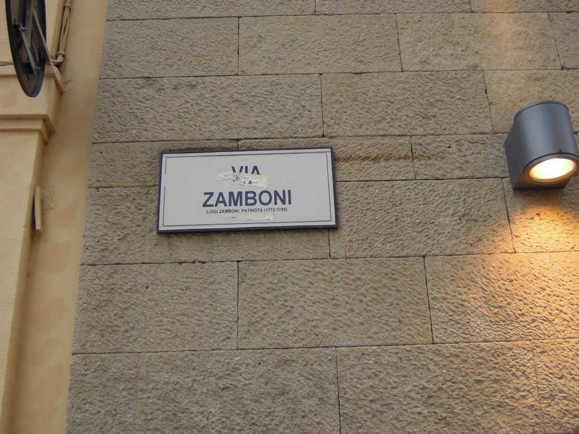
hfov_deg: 42.1
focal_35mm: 45
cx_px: 290
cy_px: 217
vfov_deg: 32.2
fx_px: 753
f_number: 3.5
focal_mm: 8.1
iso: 160
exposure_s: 1/50
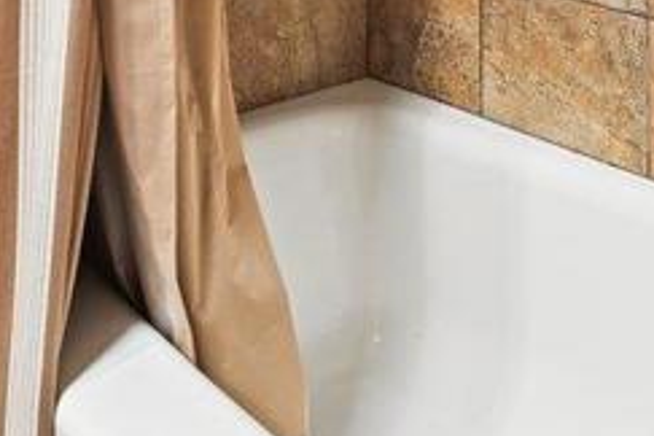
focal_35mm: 59
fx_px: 1072
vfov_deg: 18.7
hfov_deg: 33.8
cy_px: -312
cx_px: 406
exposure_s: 1/4
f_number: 6.3
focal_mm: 14
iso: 640
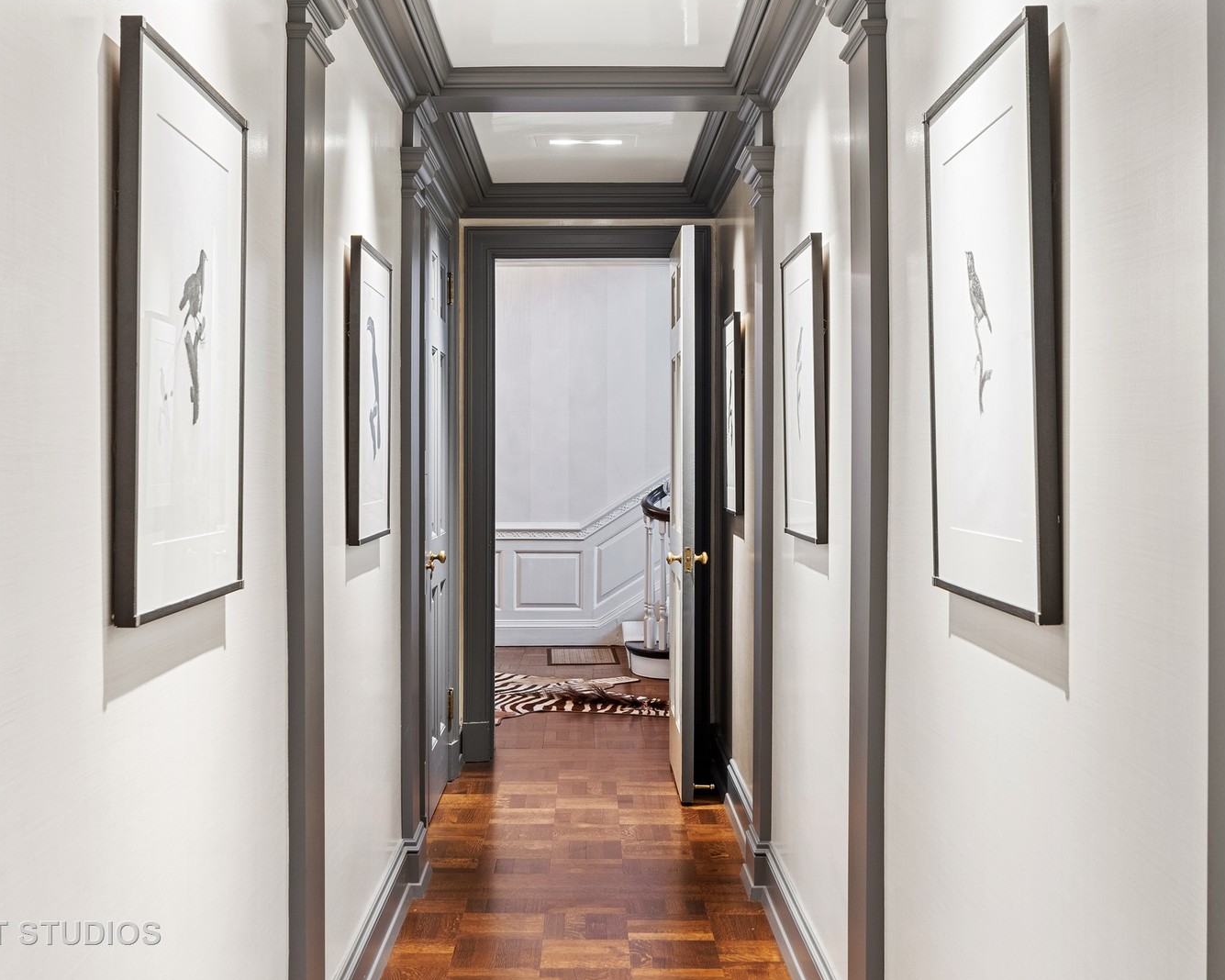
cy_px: 488
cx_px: 573
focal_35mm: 41
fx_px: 1486
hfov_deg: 44.8
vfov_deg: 36.5
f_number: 8
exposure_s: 1
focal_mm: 24
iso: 200
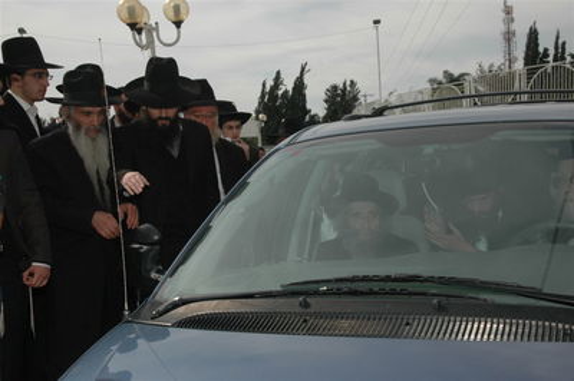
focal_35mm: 60
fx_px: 956
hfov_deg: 33.4
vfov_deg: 22.6
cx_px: 287
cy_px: 190
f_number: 13
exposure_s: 1/500
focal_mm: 40
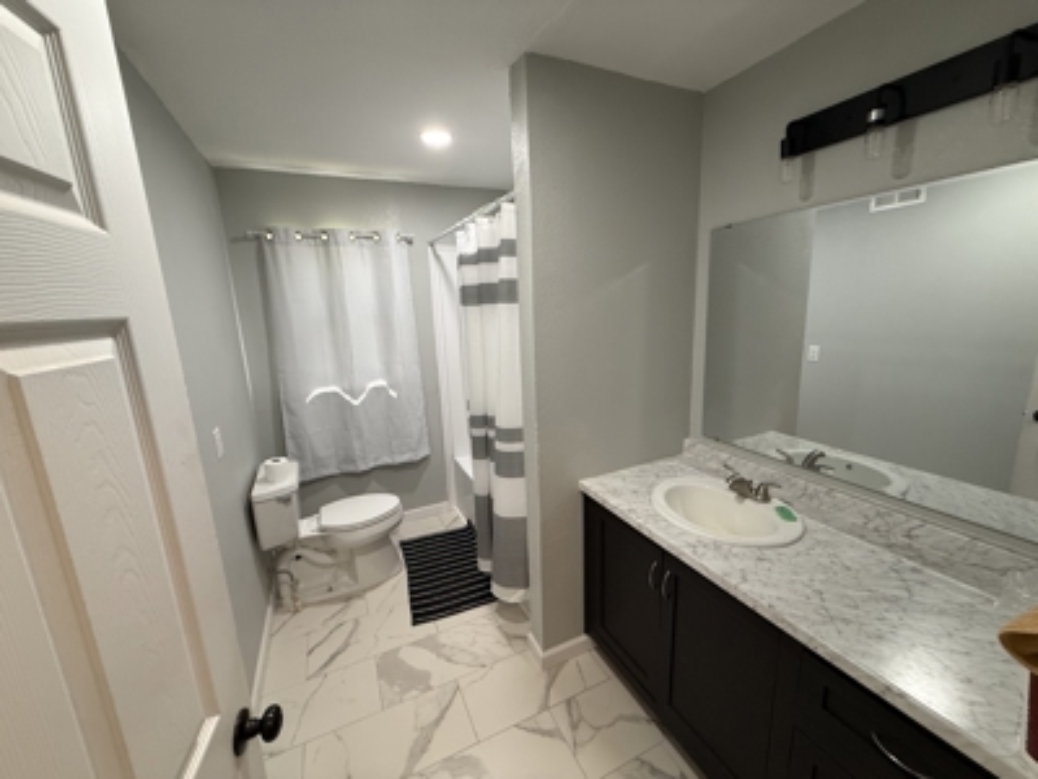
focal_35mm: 14
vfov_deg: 85.7
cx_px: 519
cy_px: 390
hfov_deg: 102.1
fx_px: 420
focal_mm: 2.22
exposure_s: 1/120
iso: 250
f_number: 2.2
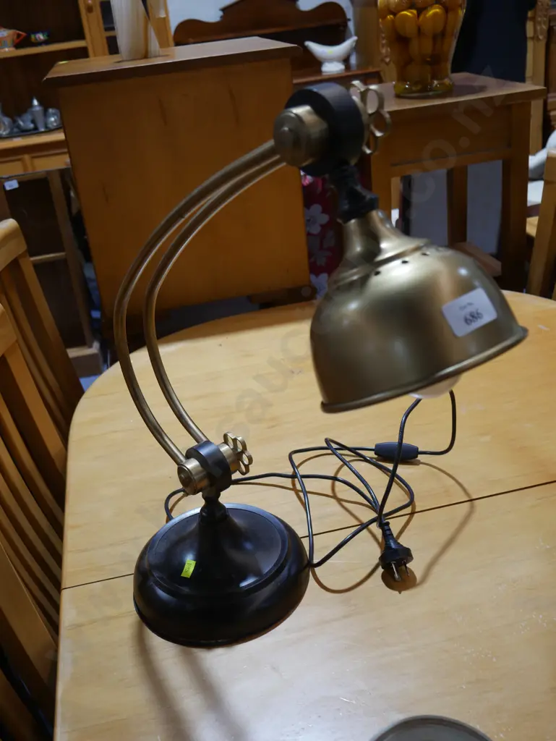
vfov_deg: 51.3
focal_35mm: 36
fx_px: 770
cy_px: 370
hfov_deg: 39.7
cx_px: 278
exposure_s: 1/60
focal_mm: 18
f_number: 4
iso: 250
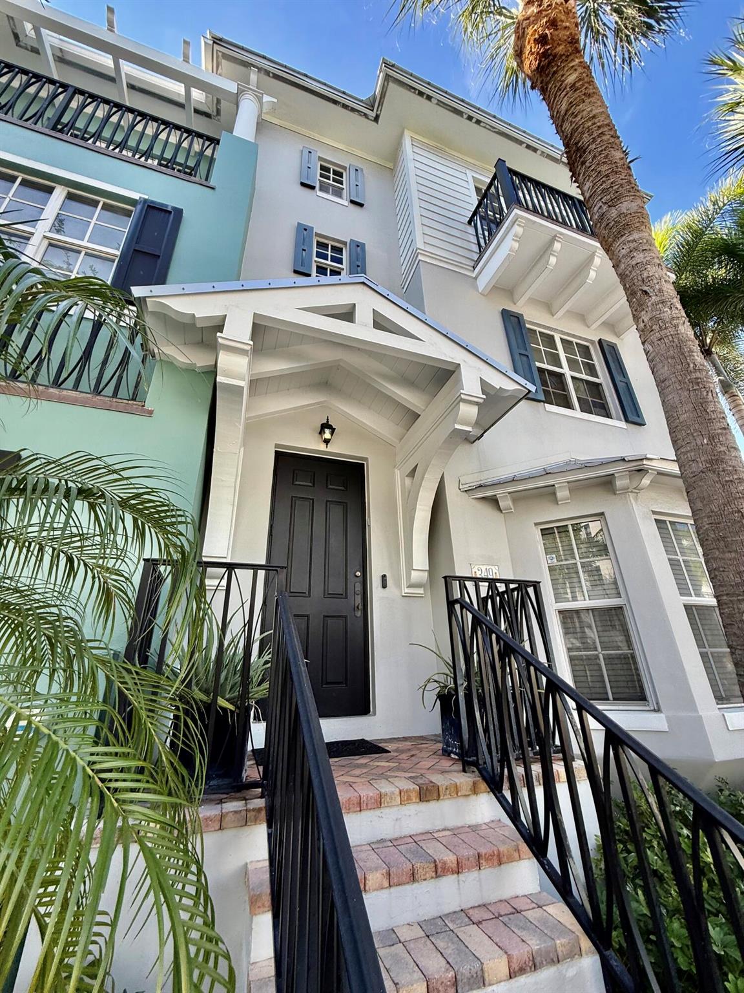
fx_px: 401
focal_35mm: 14
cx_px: 372
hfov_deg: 85.7
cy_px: 496
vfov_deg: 102.1
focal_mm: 2.22
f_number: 2.2
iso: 50
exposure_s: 1/282
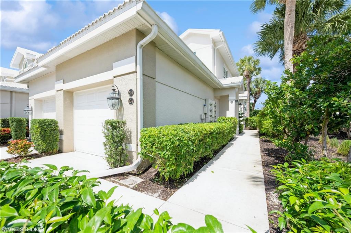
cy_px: 116
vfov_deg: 81.1
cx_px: 176
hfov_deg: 104.3
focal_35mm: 14
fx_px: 136
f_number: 7.1
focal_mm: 14
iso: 800
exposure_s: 1/1250
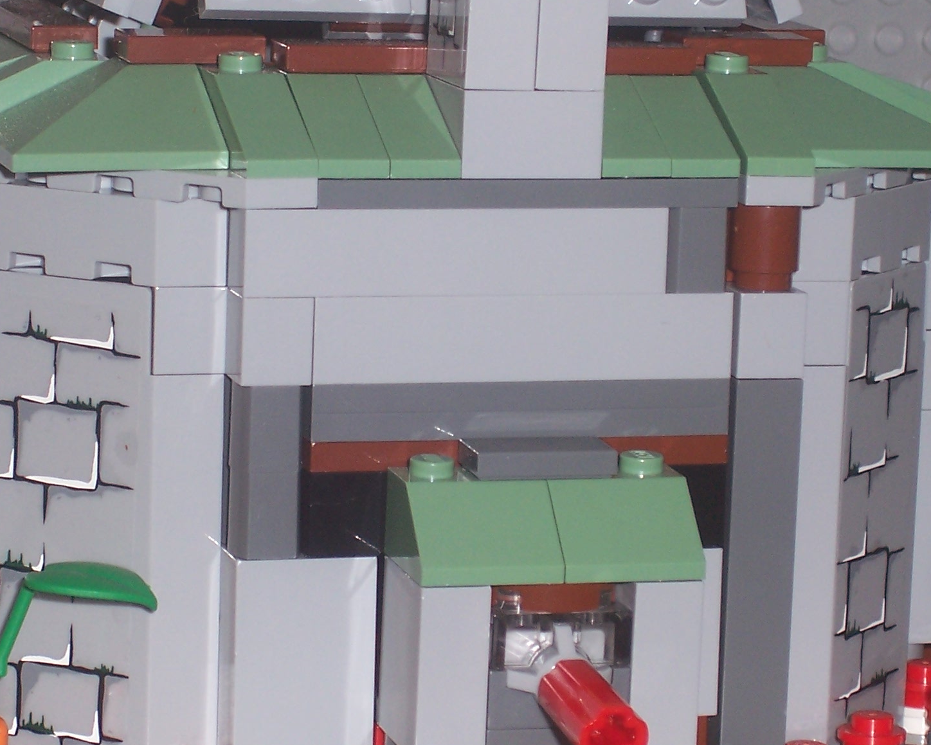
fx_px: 4850
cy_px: 394
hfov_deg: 11.0
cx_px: 392
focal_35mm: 176
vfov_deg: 8.8
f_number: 4.6
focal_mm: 16.8
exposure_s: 1/90
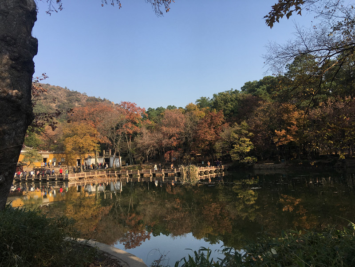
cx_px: 178
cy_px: 134
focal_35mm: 29
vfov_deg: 48.2
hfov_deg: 61.7
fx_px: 297
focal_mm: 4.15
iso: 25
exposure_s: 1/905
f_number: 2.2
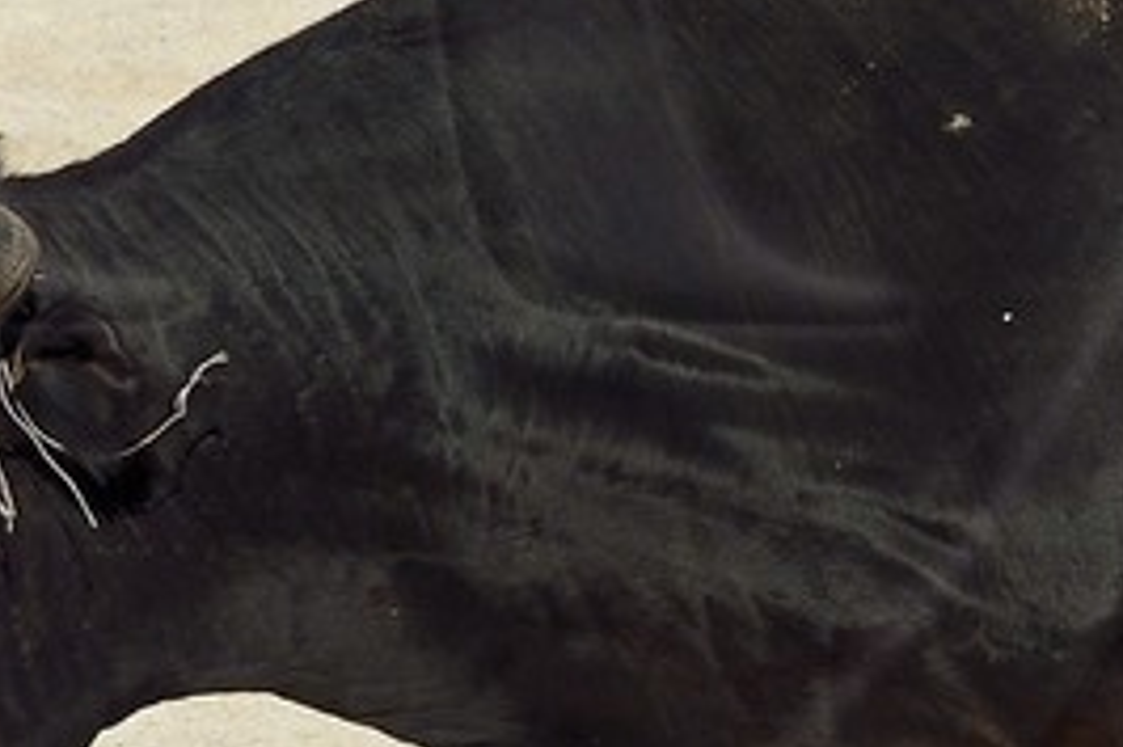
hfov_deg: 1.7
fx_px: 37533
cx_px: -312
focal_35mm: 1204
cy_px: -363
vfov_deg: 1.1
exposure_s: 1/1250
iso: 400
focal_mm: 200
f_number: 11
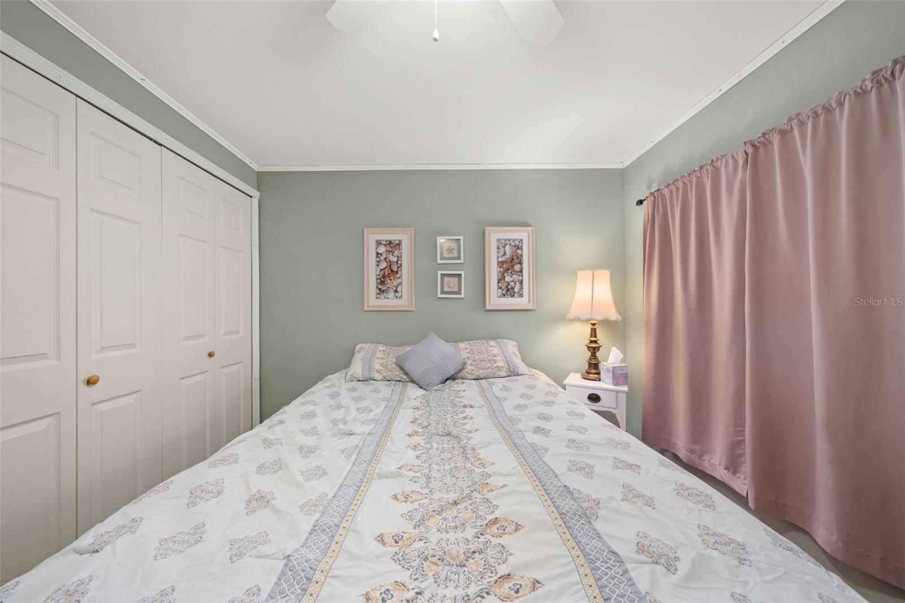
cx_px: 452
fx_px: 302
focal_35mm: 12
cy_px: 302
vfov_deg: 90.0
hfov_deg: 112.6
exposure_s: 1/1.25
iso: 400
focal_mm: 12
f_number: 11
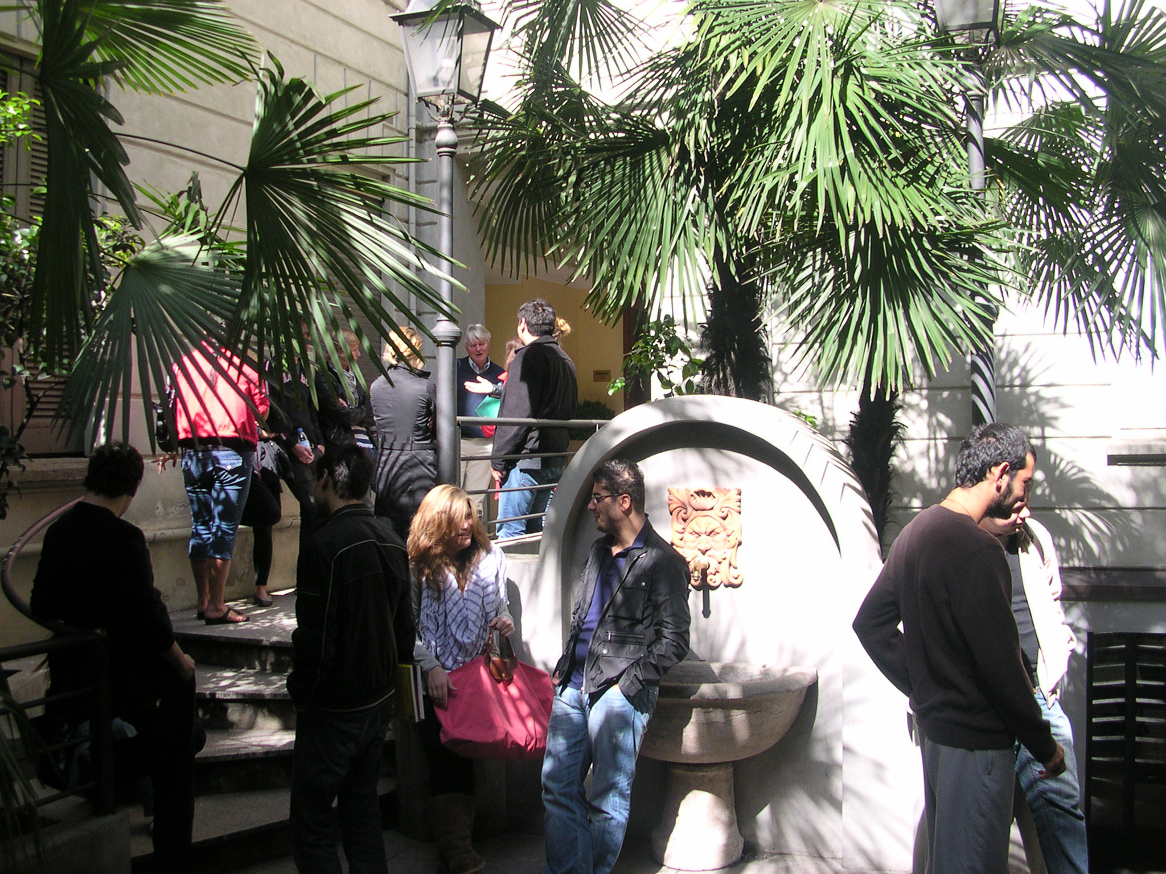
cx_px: 583
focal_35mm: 37
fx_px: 1246
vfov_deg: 38.7
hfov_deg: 50.1
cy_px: 437
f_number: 2.7
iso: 100
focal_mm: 5.6
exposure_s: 1/200
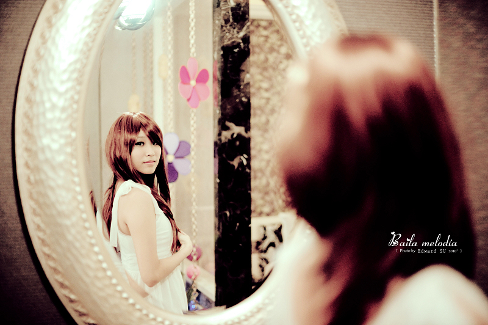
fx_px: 677
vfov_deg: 26.9
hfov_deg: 39.6
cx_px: 244
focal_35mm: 50
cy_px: 162
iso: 2500
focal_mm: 50
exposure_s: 1/60
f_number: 1.4
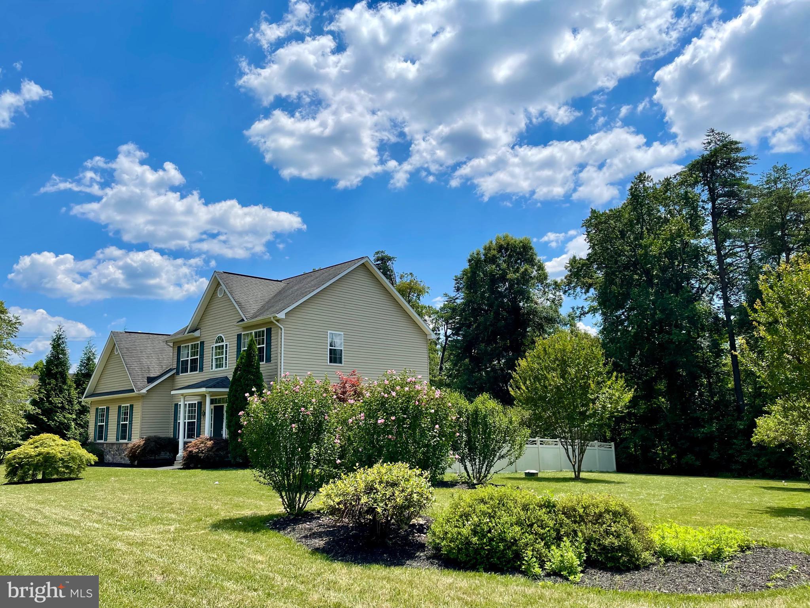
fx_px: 608
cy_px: 304
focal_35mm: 26
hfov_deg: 67.3
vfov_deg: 53.1
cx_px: 405
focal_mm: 5.1
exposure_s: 1/5917
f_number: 1.6
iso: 32
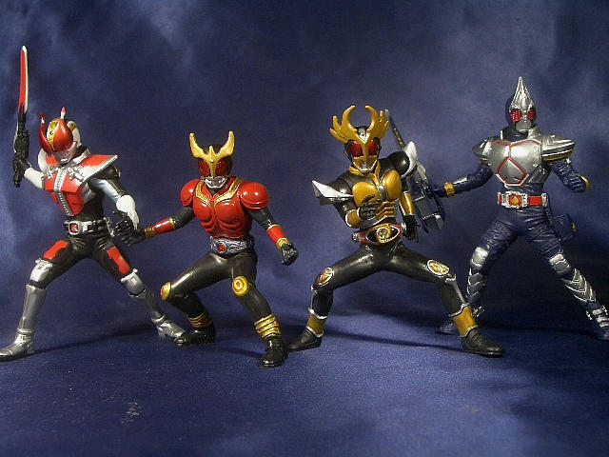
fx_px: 721
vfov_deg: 35.1
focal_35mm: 41
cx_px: 304
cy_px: 228
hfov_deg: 45.8
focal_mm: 6.8
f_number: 2.8
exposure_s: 1/30
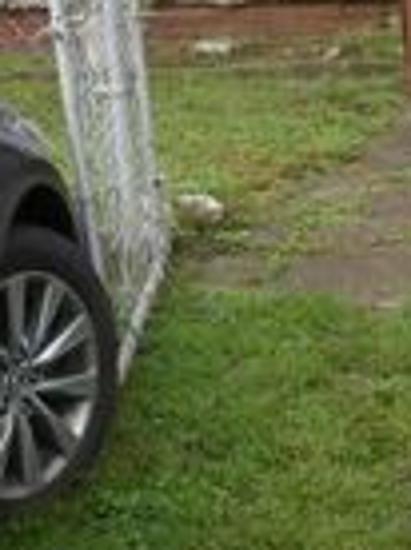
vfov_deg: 16.0
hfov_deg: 12.1
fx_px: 1921
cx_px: 347
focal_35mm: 121
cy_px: 26
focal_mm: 4.3
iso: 100
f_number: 4
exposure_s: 1/200
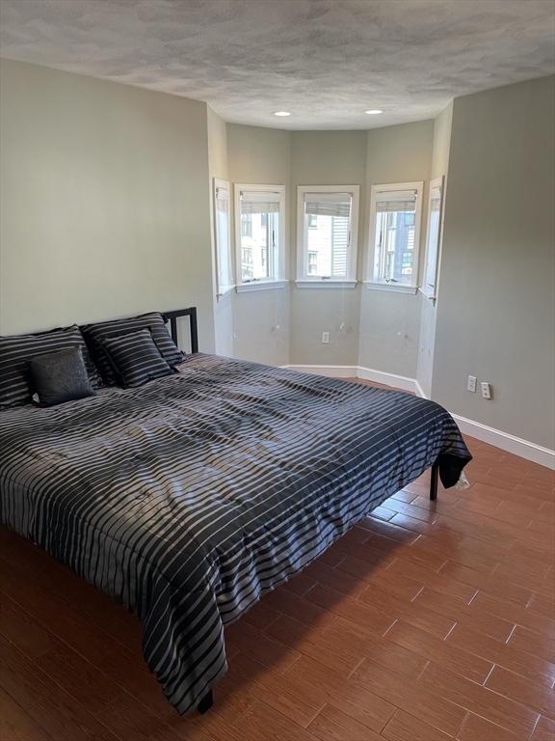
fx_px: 556
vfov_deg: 67.3
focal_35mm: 26
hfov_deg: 53.1
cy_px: 370
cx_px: 278
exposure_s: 1/120
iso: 80
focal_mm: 4.2
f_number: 1.6
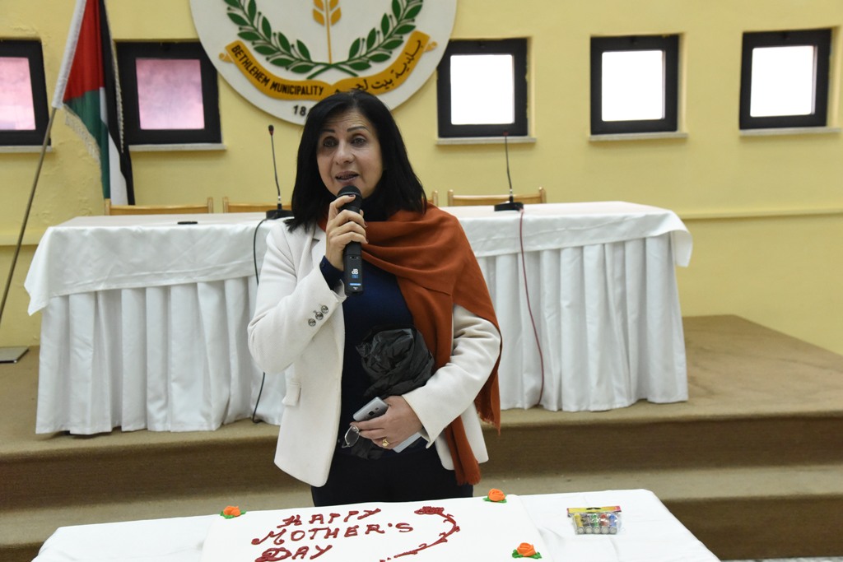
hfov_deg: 39.6
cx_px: 422
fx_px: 1171
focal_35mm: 50
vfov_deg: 27.0
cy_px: 281
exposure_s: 1/200
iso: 6400
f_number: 7.1
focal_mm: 50
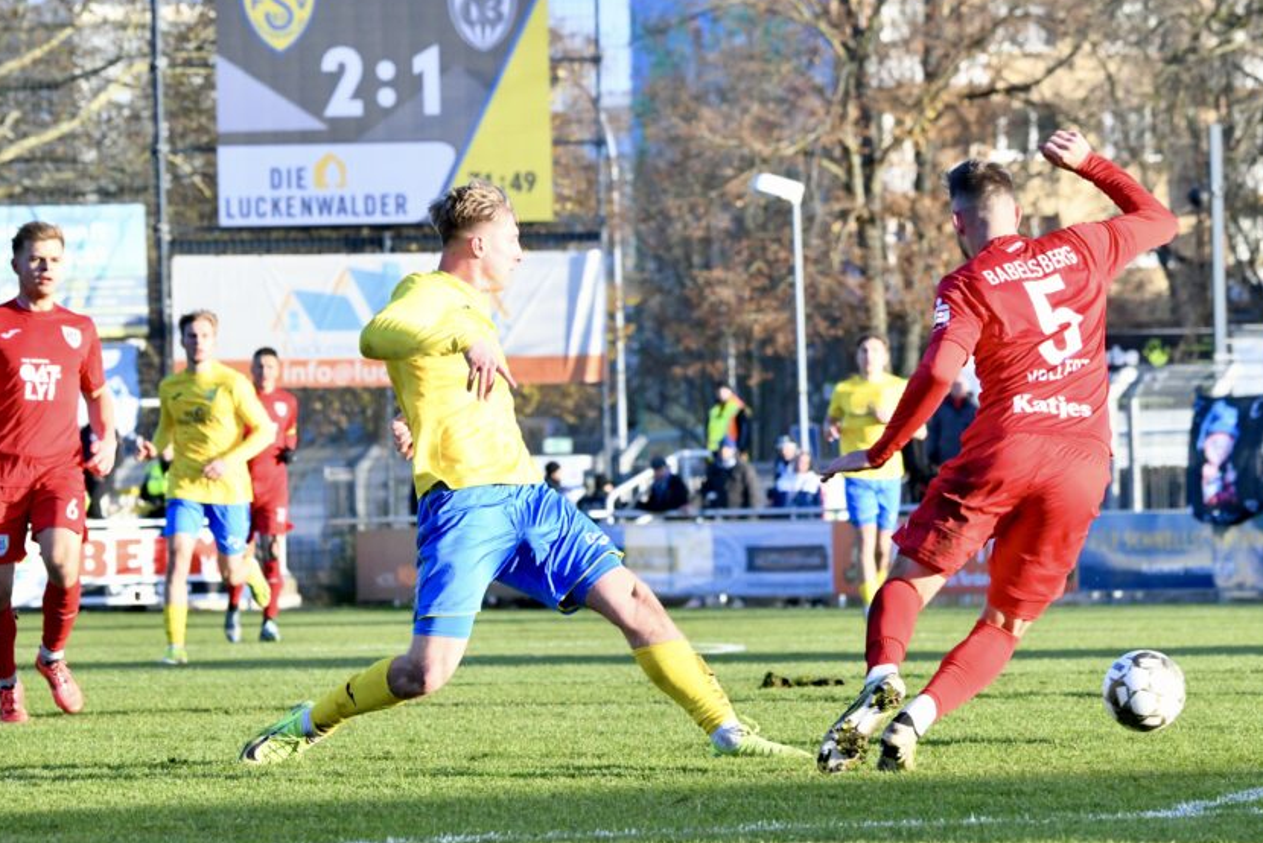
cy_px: 450
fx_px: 9089
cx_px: 504
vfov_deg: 5.3
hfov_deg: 7.9
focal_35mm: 259
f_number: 9
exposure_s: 1/1600
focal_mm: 210
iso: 4000
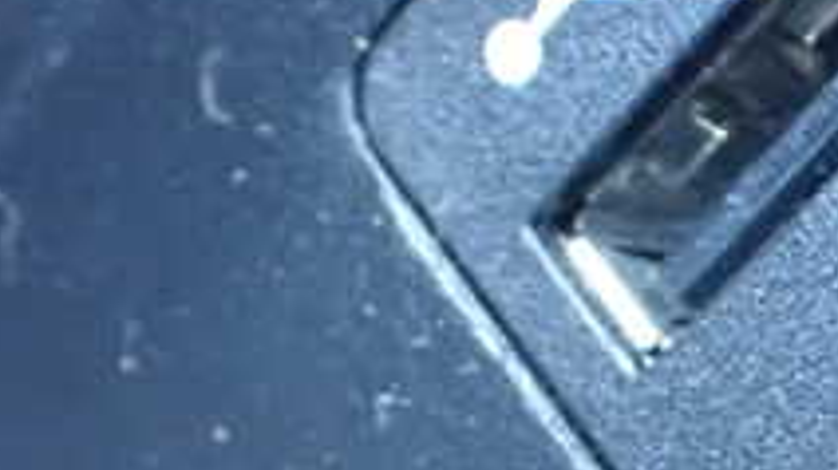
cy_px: 482
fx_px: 3220
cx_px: 901
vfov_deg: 8.3
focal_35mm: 145
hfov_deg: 14.5
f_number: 3.1
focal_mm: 8.4
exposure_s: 1/30
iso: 1600
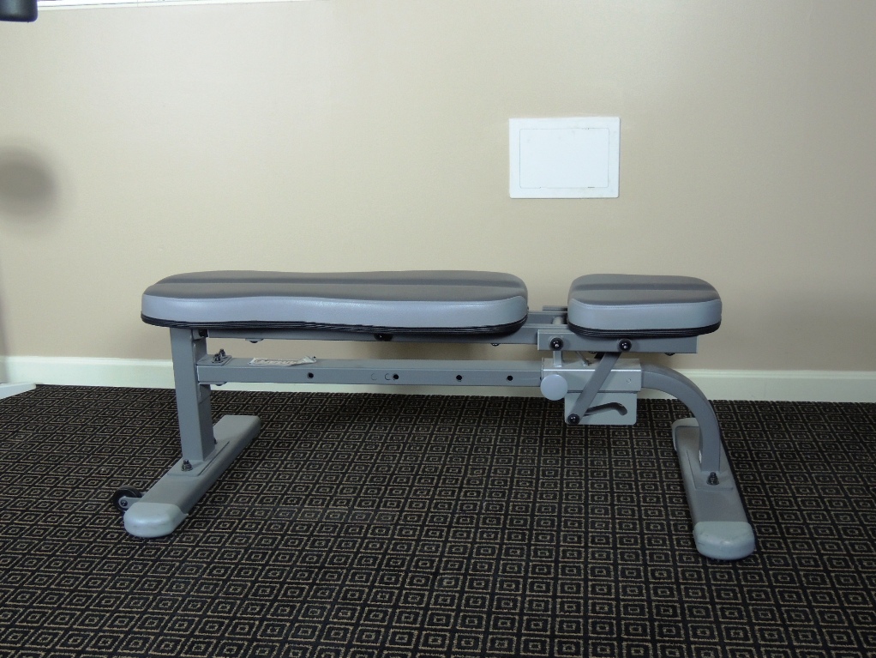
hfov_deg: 46.8
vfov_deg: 36.0
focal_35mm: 40
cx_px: 438
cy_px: 329
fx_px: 1012
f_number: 3.3
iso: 400
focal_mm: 7.1
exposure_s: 1/30
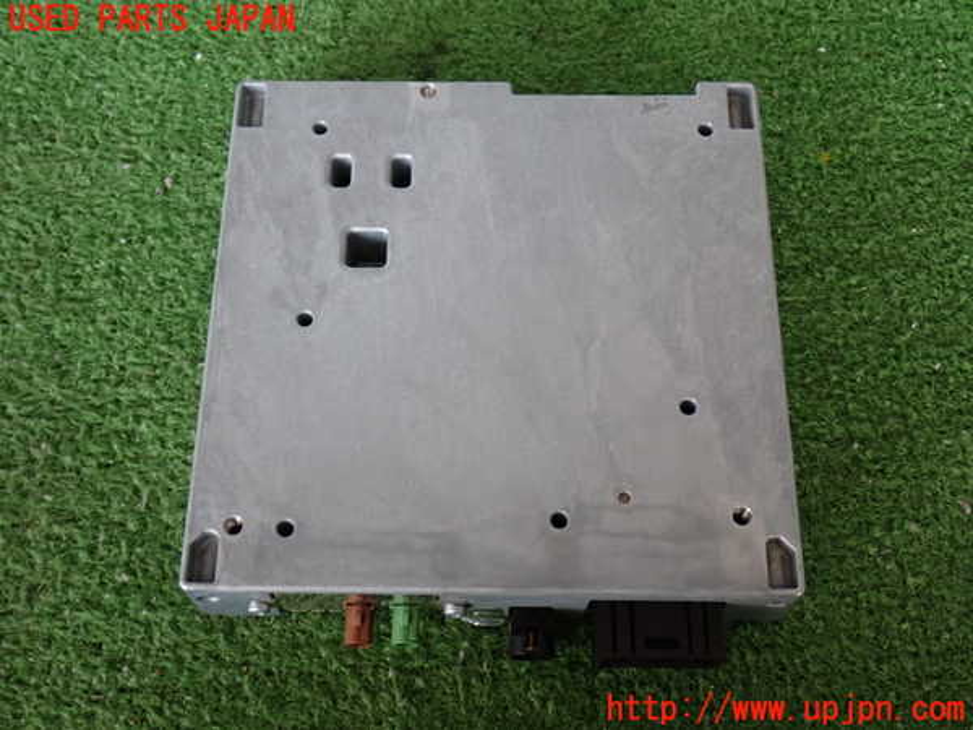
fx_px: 1152
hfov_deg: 45.8
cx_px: 486
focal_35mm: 41
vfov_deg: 35.1
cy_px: 365
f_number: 2.8
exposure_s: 1/40
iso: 250
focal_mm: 7.31
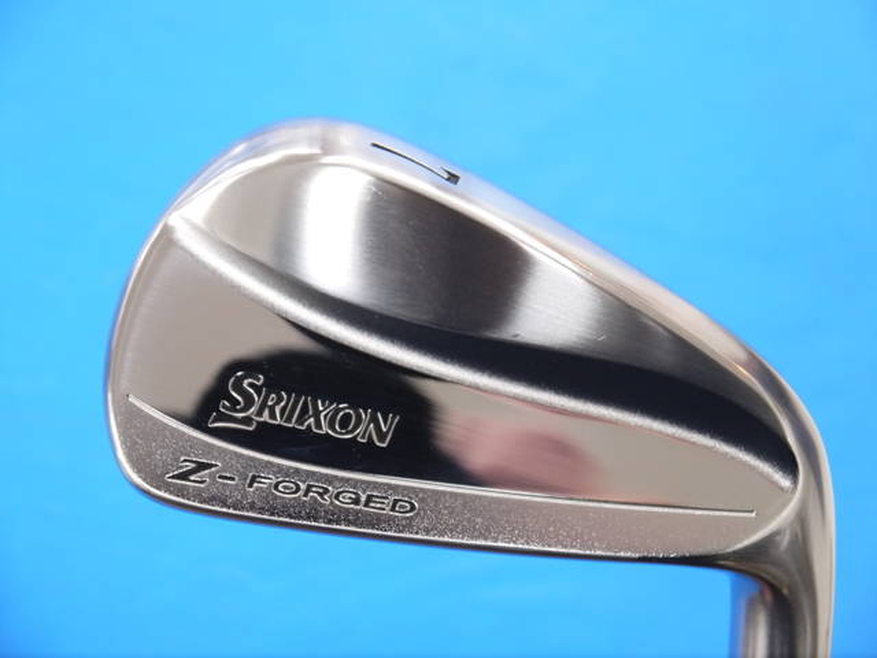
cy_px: 329
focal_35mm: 84
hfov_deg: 23.3
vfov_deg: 17.6
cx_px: 438
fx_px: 2128
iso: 800
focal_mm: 42
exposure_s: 1/80
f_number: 5.6
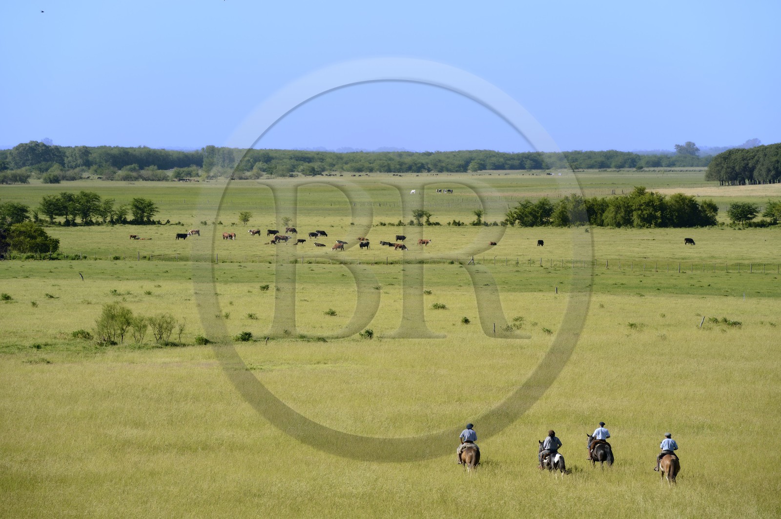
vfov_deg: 6.9
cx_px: 390
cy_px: 260
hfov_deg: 10.3
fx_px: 4335
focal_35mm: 200
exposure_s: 1/250
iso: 200
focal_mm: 200
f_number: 10
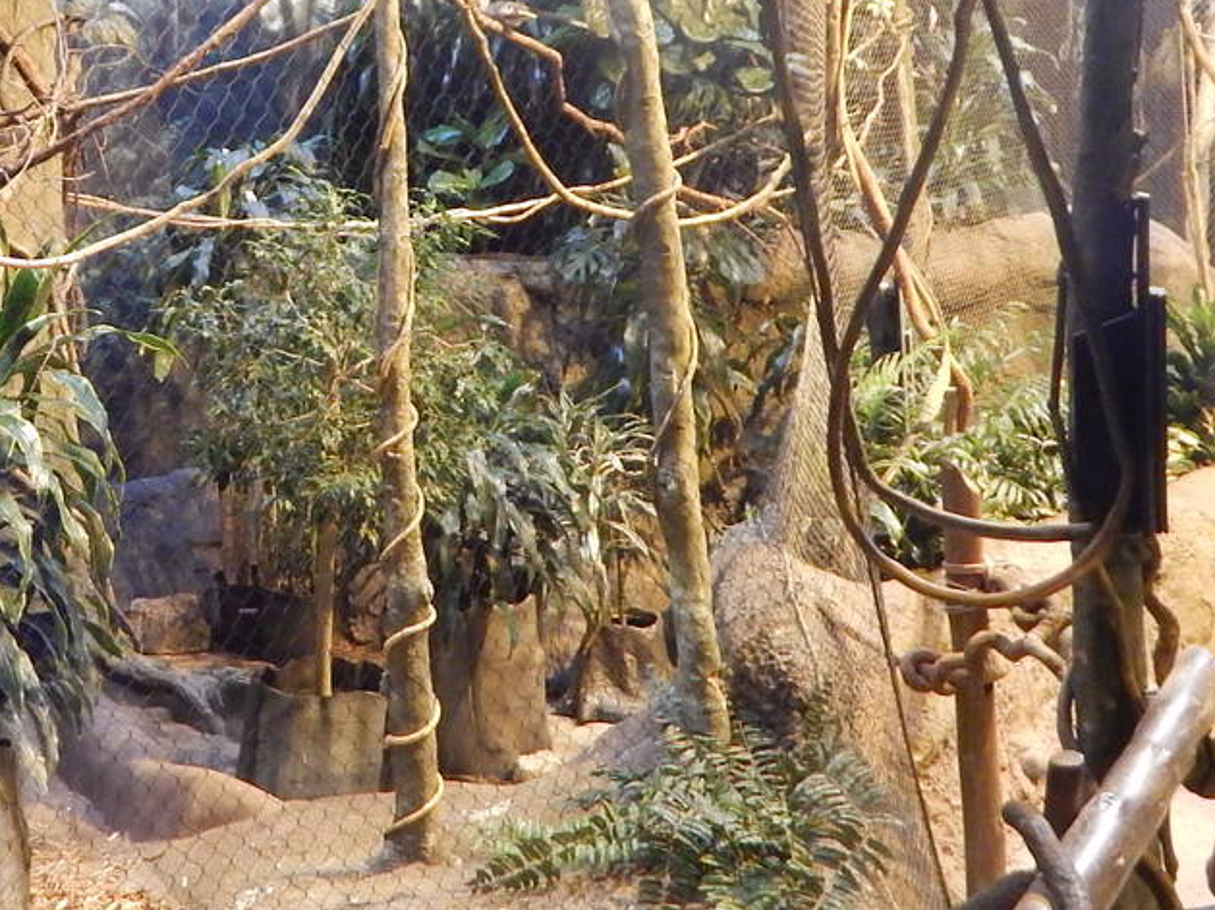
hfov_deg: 33.3
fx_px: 1964
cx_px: 222
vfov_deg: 25.4
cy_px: 129
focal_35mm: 56
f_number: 3
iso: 400
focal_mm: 4
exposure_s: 1/15
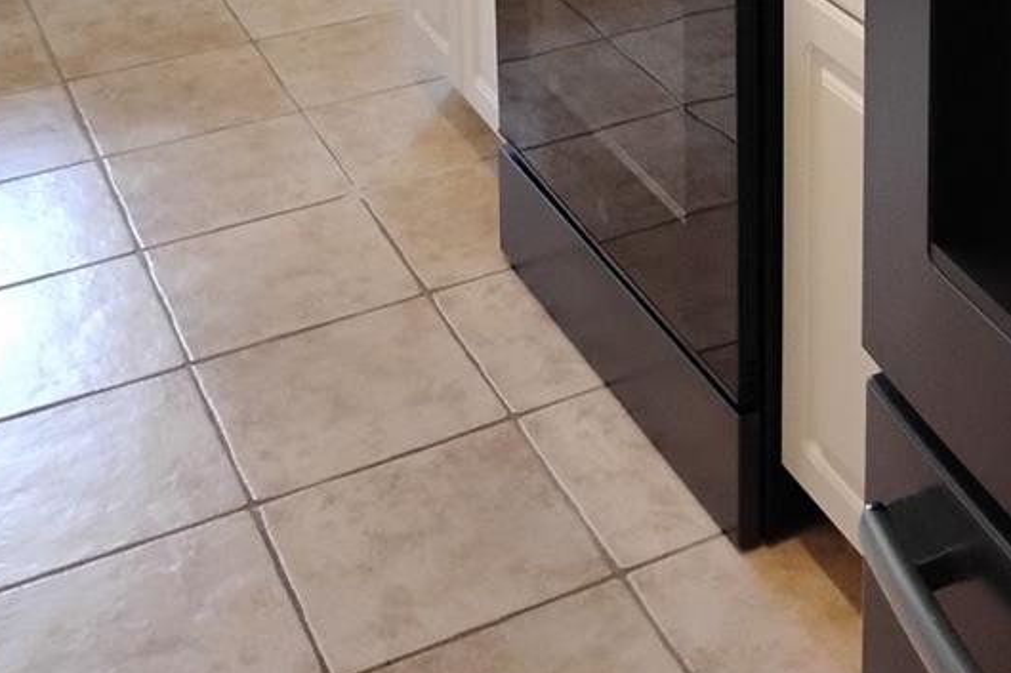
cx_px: 806
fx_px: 1853
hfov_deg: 29.8
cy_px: -387
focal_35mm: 66
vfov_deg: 18.0
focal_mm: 4.26
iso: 672
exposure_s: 1/60
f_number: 1.8
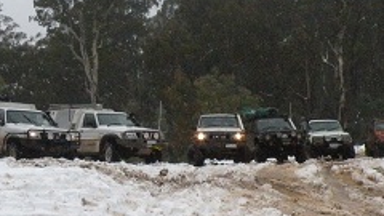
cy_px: 72
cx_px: 238
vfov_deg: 15.1
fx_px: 815
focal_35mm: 80
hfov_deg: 26.5
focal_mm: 5.8
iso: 489
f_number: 5
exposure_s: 1/2000
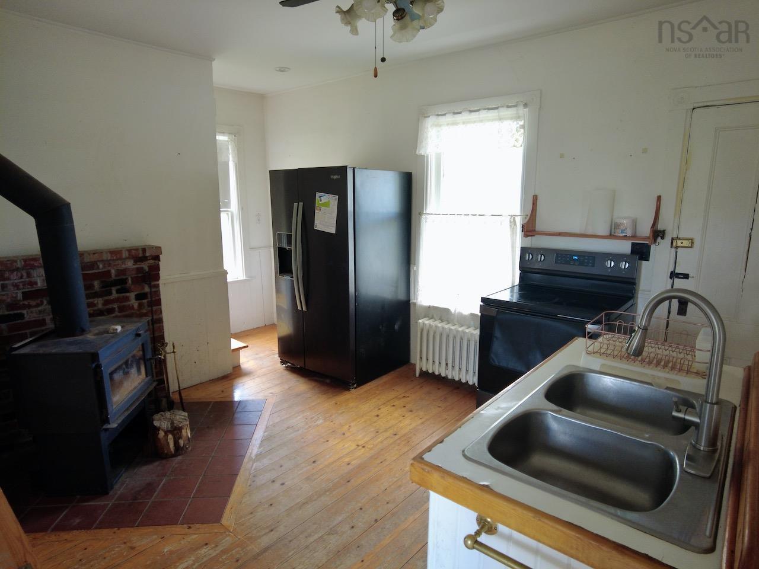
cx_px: 380
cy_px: 284
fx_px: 439
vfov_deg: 66.0
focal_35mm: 20
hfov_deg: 81.7
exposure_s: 1/15
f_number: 1.8
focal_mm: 4.4
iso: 200
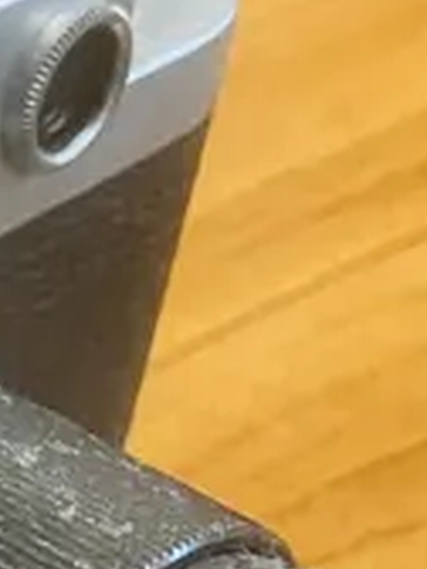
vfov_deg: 11.4
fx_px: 2812
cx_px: -644
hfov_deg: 7.9
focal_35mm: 171
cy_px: 647
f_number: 1.8
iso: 250
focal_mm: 3.99
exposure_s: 1/50
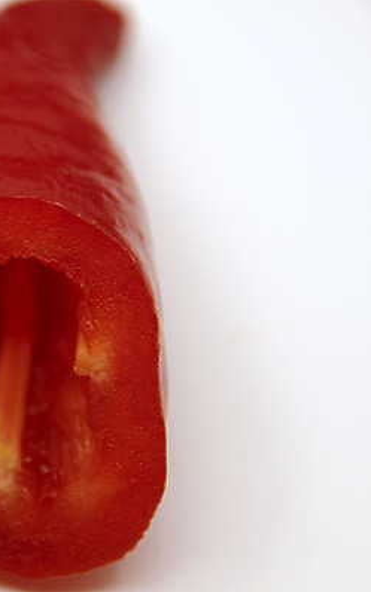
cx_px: 3
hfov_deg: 2.9
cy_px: 296
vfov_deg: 4.6
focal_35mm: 461
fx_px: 7452
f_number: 8
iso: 100
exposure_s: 1/25
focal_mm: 200
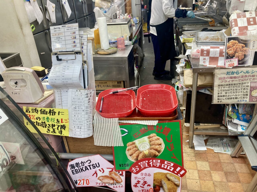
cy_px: 96
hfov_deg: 63.4
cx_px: 128
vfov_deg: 49.7
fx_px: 208
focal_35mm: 28
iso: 50
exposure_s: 1/50
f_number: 1.8
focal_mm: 3.99
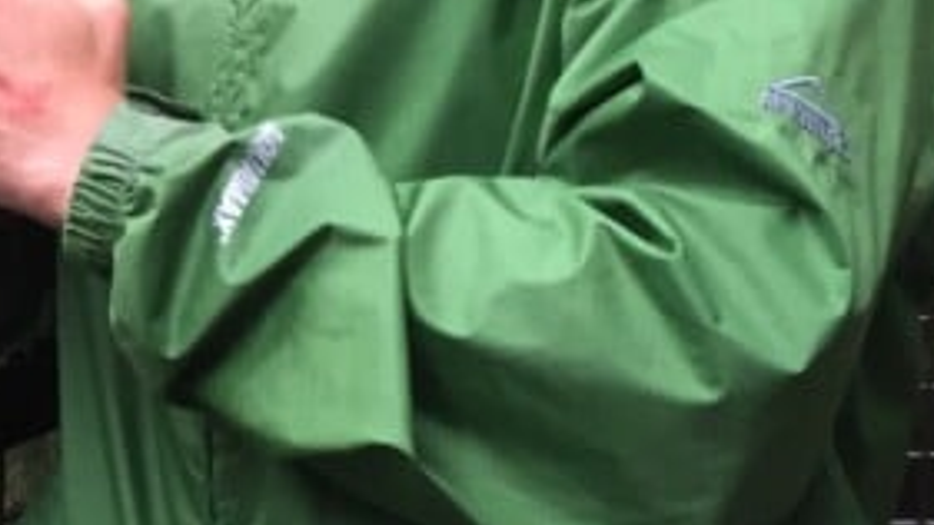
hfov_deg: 21.9
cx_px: -186
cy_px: -389
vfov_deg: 12.4
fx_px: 2229
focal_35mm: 90
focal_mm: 4.15
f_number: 2.2
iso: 50
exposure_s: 1/30
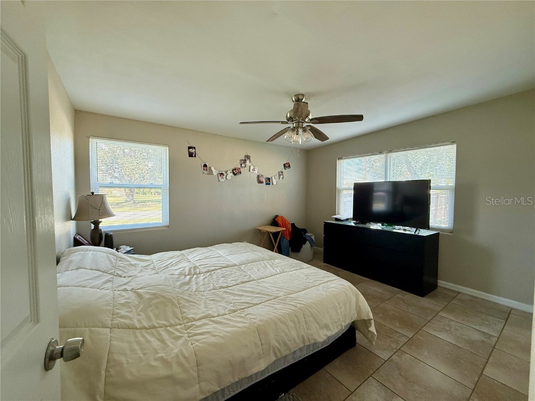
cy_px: 200
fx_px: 216
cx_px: 268
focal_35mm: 14
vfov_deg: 85.7
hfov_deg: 102.1
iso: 320
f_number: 2.2
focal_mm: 2.22
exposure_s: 1/83
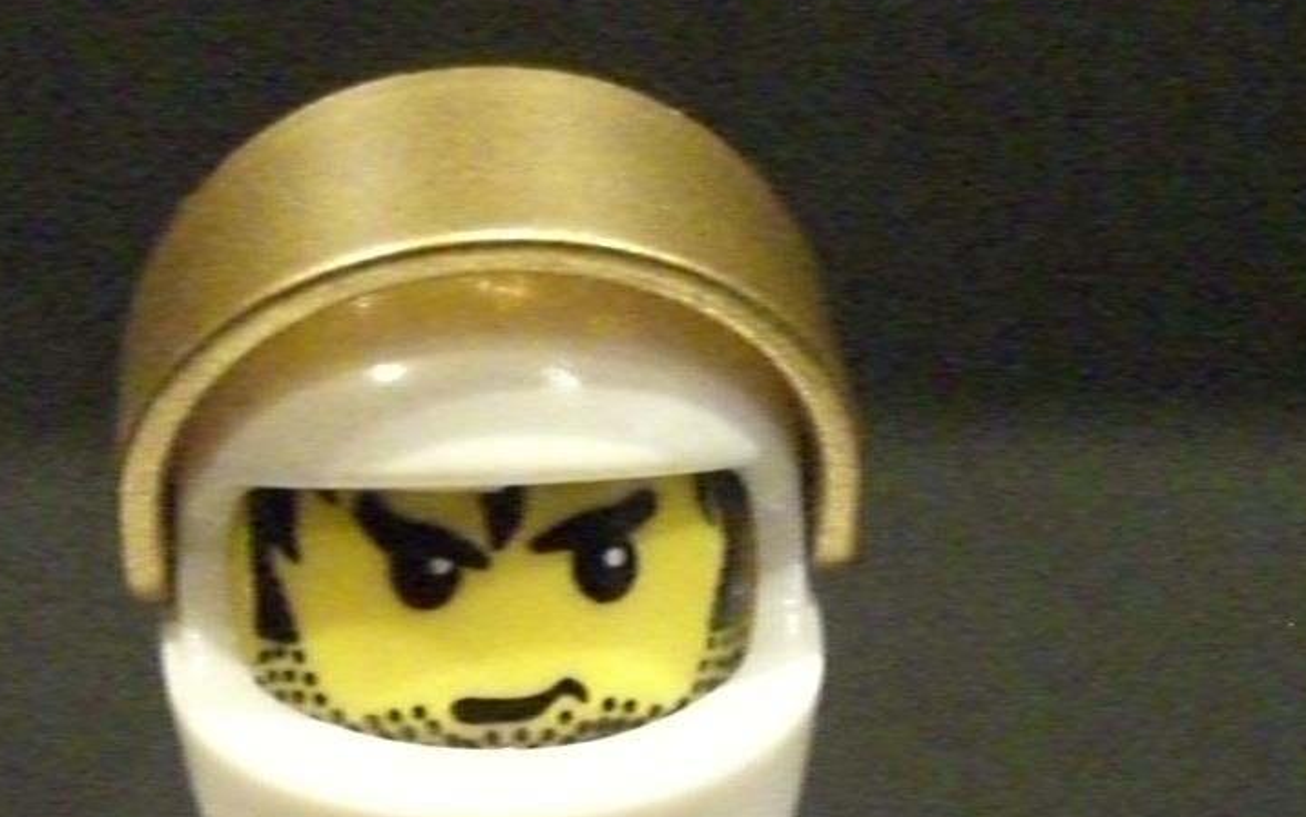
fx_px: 3204
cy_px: 802
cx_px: 509
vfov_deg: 14.3
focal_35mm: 90
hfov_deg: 23.0
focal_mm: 6.3
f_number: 3.1
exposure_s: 1/13
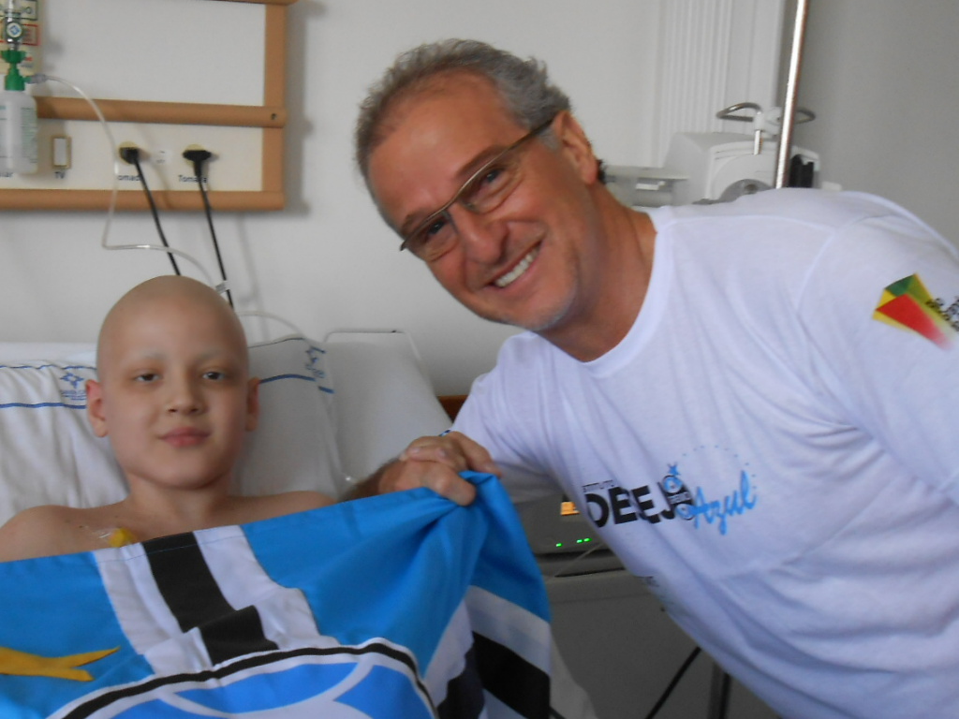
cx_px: 480
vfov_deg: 46.8
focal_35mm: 30
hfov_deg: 60.0
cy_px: 360
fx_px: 831
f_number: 3.8
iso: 200
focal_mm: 5.3
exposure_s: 1/30
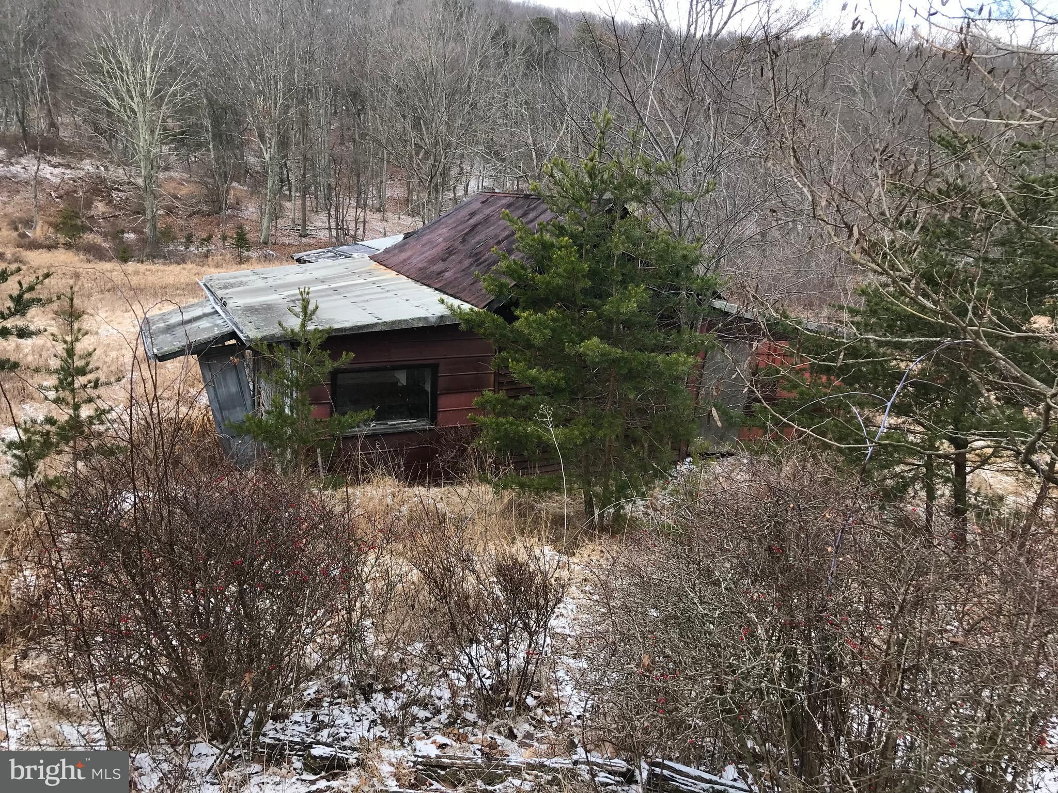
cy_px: 396
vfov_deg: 49.7
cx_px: 529
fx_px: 856
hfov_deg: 63.4
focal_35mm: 28
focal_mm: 3.99
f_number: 1.8
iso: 20
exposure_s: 1/418
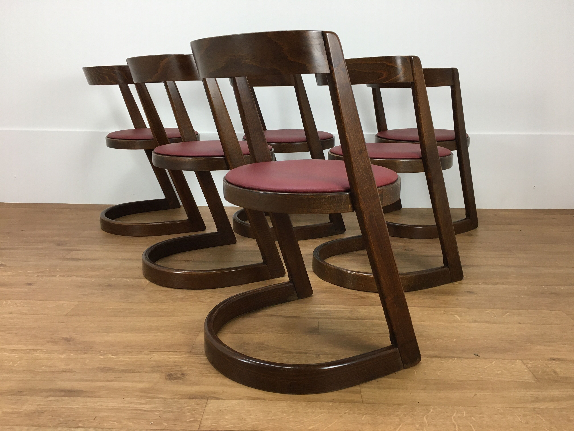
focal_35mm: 29
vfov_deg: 48.2
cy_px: 216
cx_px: 287
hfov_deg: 61.7
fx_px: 481
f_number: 2.2
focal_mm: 4.15
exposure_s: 1/33
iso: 50
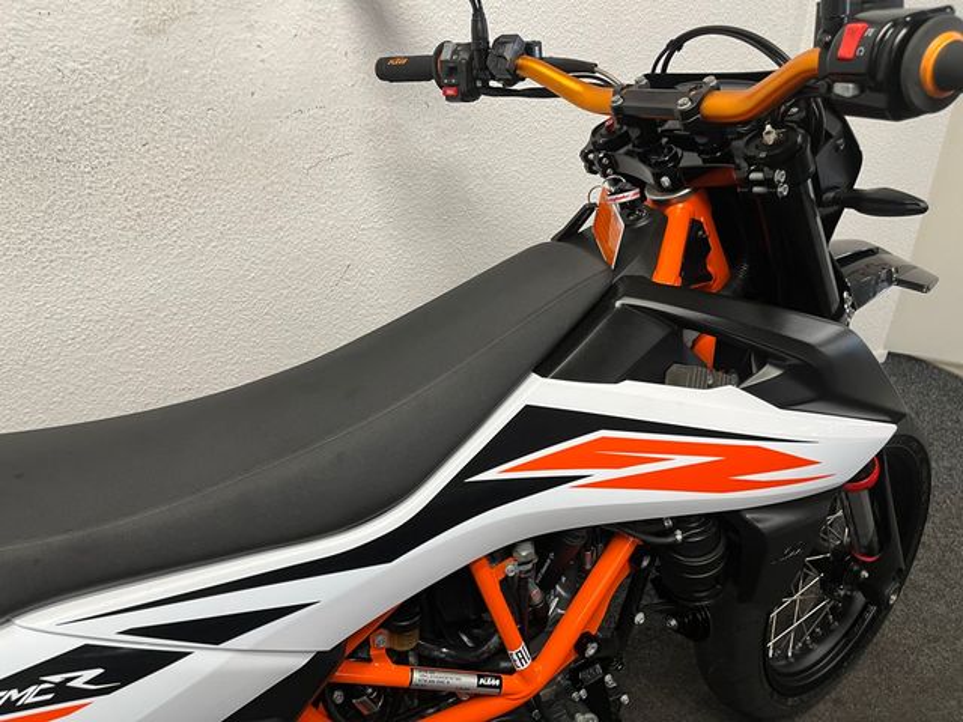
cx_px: 482
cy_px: 361
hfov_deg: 67.3
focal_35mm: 26
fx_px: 723
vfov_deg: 53.1
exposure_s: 1/50
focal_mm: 5.1
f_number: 1.6
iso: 64
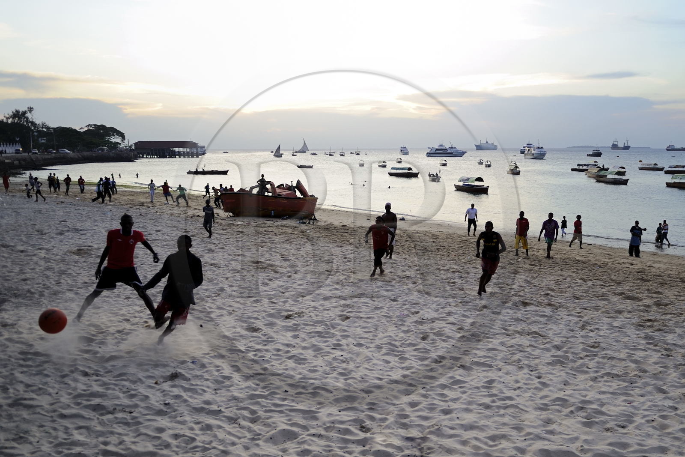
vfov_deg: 47.9
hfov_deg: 67.4
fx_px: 514
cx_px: 342
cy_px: 228
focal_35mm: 27
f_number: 3.2
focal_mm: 27
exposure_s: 1/320
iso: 400
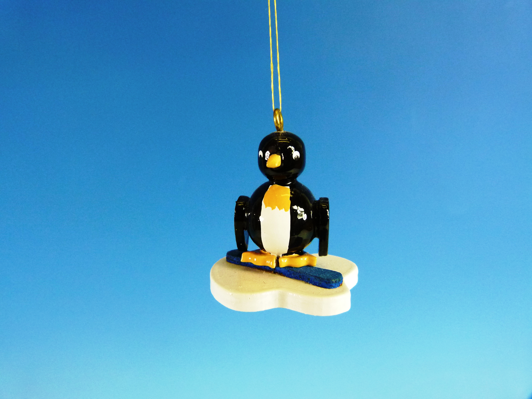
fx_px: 384
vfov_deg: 54.9
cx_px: 266
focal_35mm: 25
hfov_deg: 69.4
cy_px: 200
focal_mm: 4.5
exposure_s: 1/400
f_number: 3.6
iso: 400
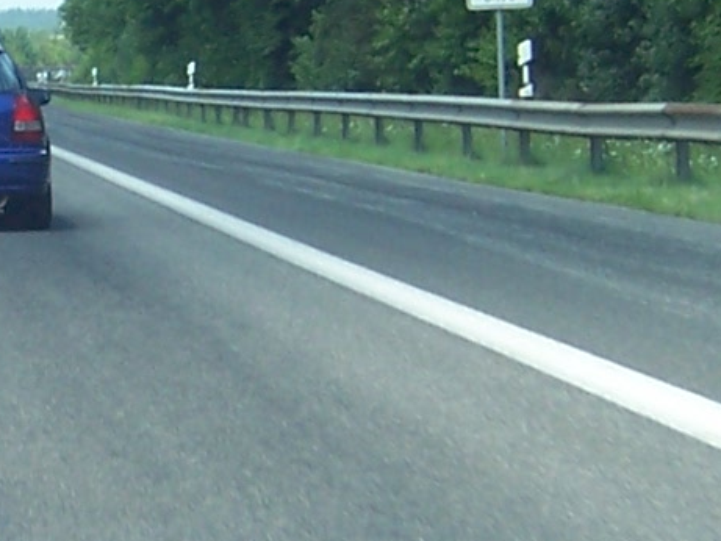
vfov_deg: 8.2
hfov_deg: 10.9
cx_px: -20
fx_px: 3750
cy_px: 102
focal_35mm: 180
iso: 80
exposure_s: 1/400
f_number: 2.8
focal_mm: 6.2
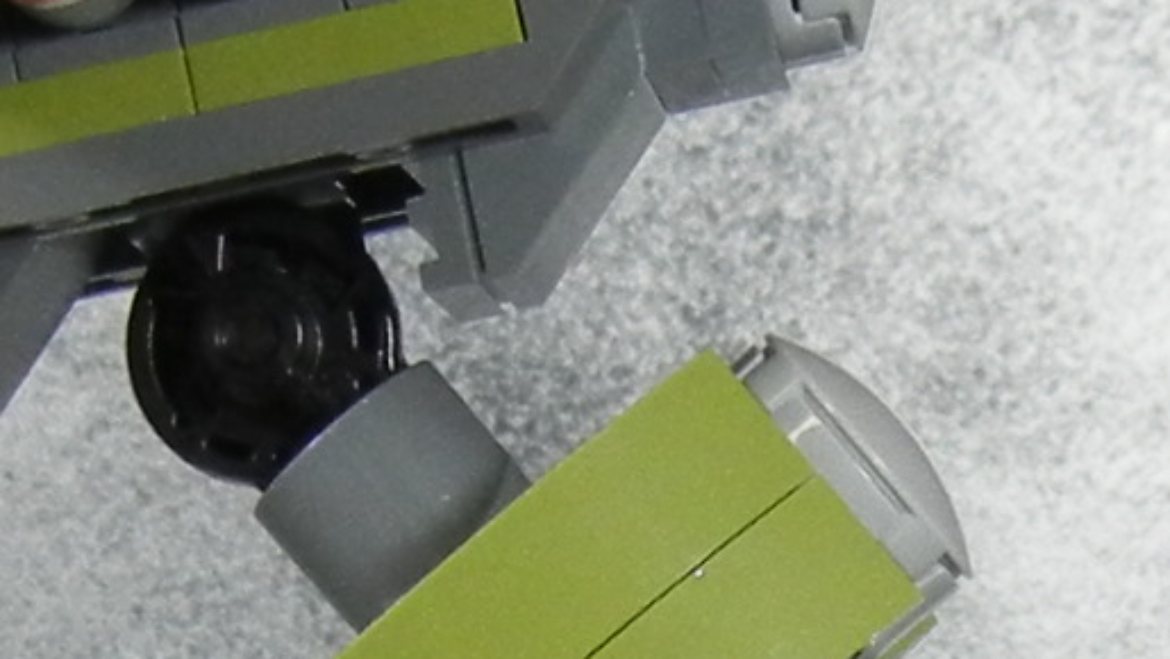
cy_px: 1438
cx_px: 872
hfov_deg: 10.4
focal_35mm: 207
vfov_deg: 5.7
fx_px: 6424
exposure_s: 1/85.5
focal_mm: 5.4
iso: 400
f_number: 3.5
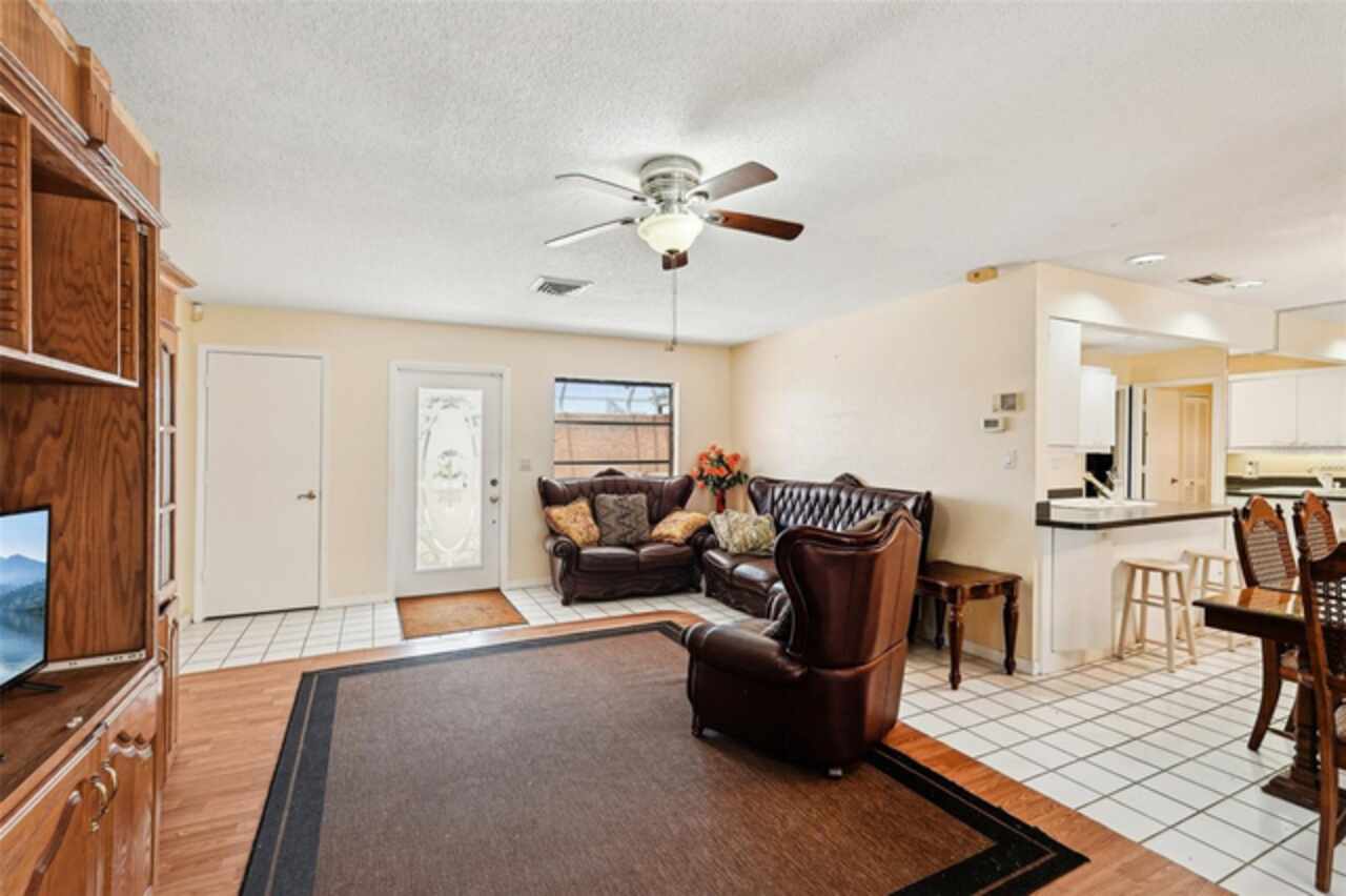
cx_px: 673
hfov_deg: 95.0
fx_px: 617
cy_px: 448
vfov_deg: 72.0
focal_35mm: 16
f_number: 8
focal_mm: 16.5
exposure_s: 1/13
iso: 400
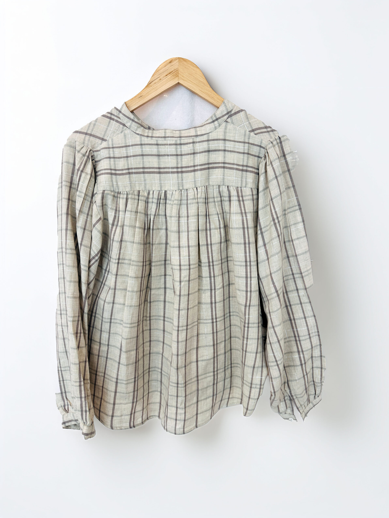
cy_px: 259
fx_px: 360
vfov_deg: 71.6
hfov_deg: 56.8
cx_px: 194
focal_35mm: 24
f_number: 1.78
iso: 64
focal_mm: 6.86
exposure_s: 1/142
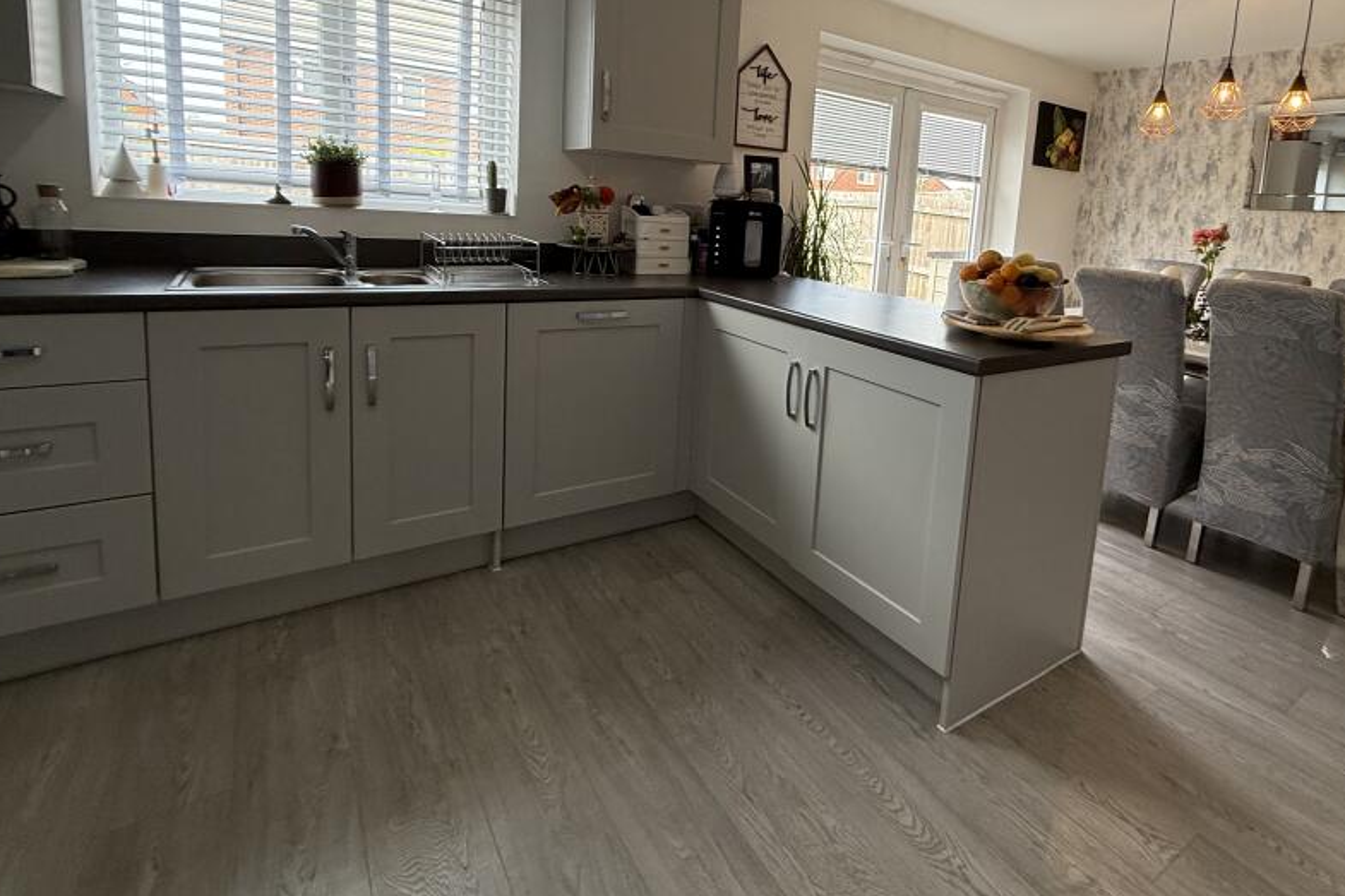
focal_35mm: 19
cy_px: 298
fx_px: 710
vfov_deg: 62.9
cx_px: 795
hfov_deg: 86.0
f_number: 2.2
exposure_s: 1/104
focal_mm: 2.22
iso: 64
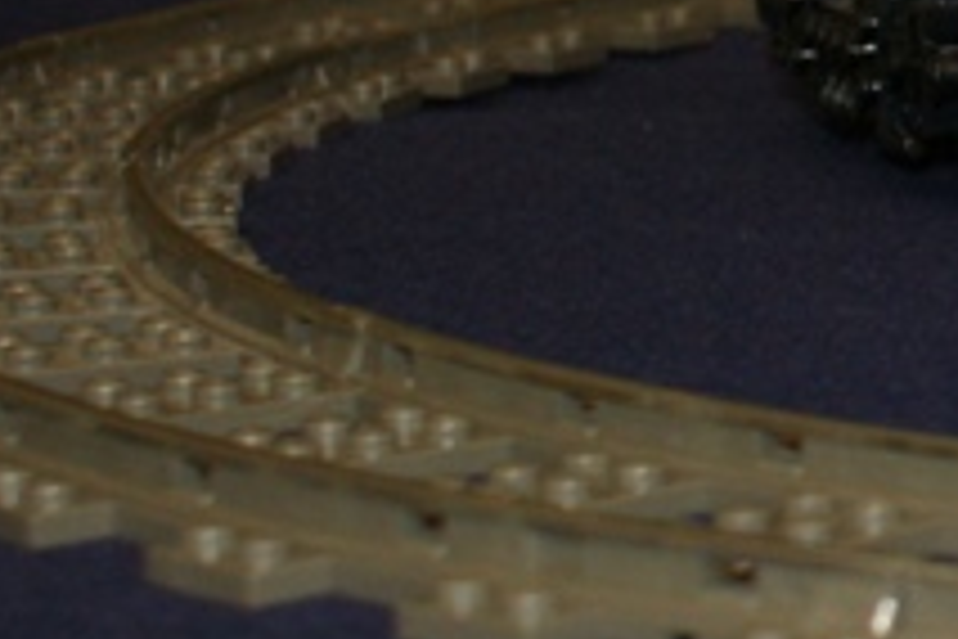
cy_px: -268
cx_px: 2181
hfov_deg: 9.3
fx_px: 5375
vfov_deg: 6.7
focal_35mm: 202
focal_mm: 28
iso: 400
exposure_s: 1/60
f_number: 5.6
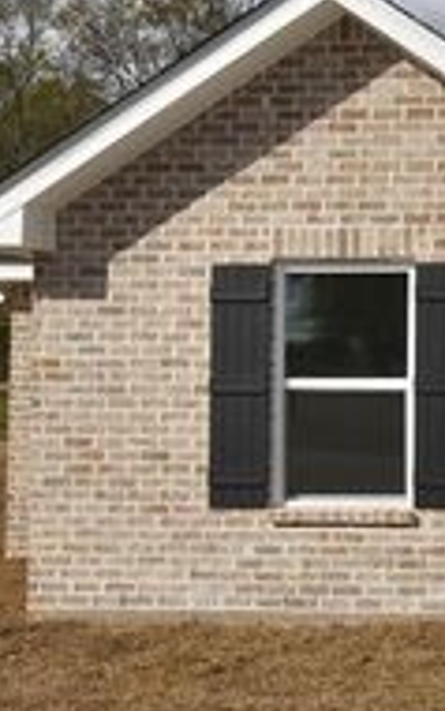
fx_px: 1014
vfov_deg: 38.2
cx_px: 681
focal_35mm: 52
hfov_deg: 20.8
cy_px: 241
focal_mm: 13
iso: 100
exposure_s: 1/200
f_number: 11
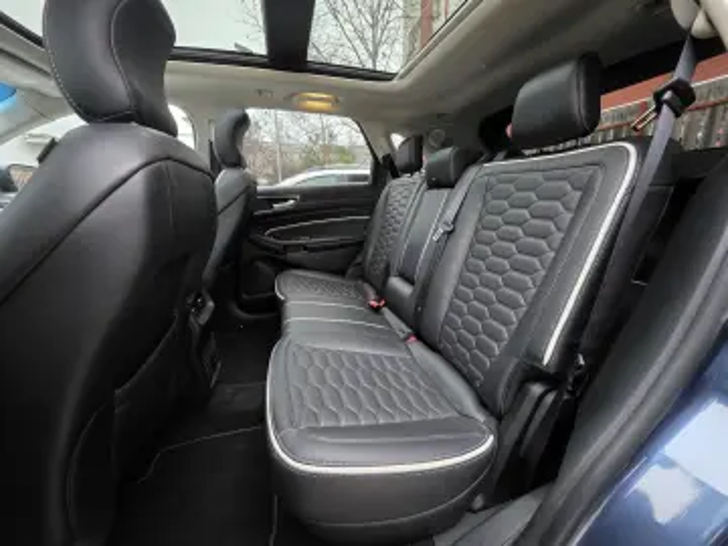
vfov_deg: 89.9
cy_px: 273
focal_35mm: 13
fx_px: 273
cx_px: 364
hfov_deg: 106.2
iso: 800
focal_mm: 2.2
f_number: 1.9
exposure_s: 1/60
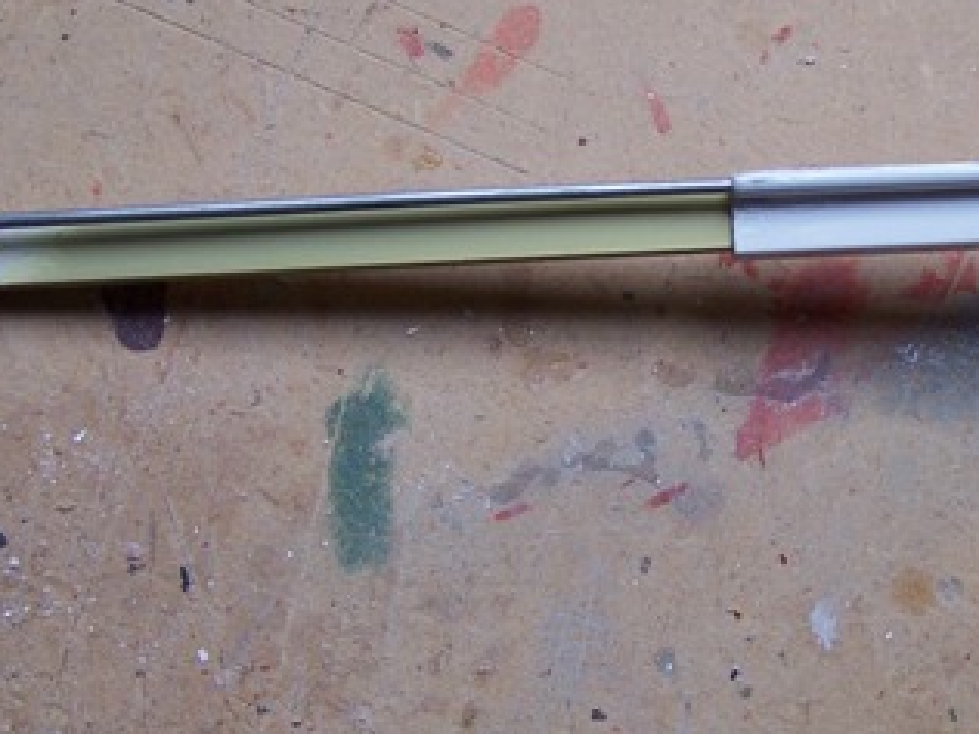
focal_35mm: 77
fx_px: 2178
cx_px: 771
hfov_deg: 25.0
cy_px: 294
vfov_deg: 19.1
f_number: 2.8
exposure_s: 1/125
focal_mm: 6.3
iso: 80
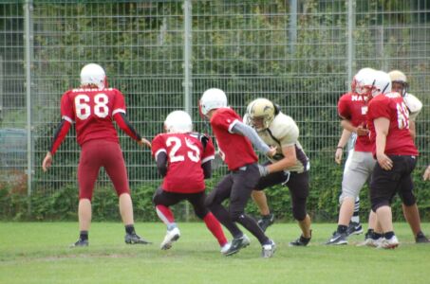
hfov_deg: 4.6
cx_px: 215
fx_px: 5364
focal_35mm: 450
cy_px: 142
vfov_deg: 3.0
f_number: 5.6
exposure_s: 1/500
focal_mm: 300
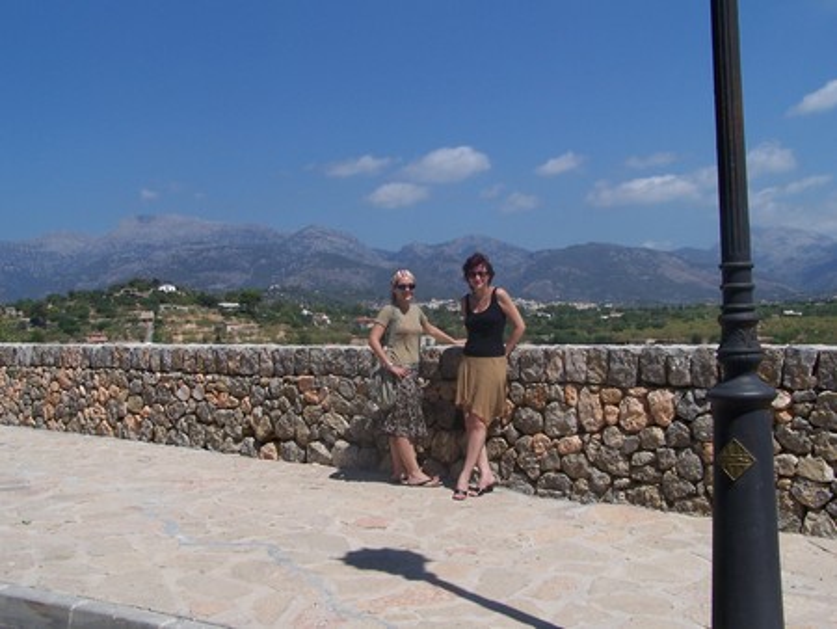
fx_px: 968
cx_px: 418
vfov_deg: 36.0
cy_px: 314
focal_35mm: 40
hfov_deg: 46.8
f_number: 5.6
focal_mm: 6.7
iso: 80
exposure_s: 1/640
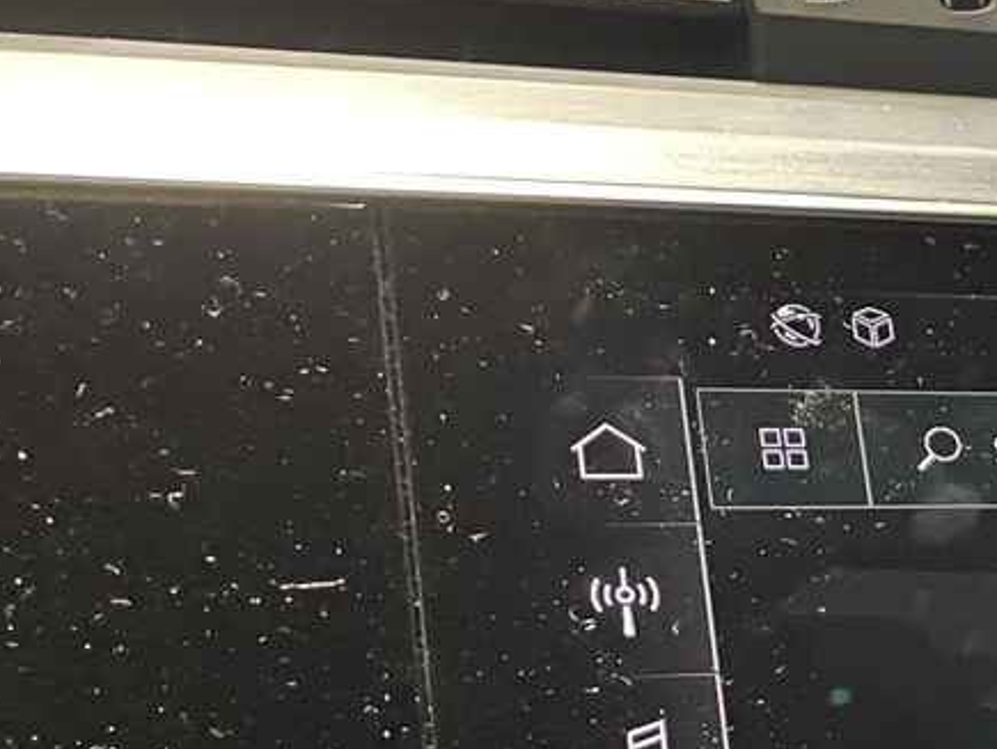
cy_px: 786
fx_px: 2479
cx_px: 1375
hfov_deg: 20.3
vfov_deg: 16.7
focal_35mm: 86
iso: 1600
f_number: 1.6
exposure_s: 1/30
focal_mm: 4.2
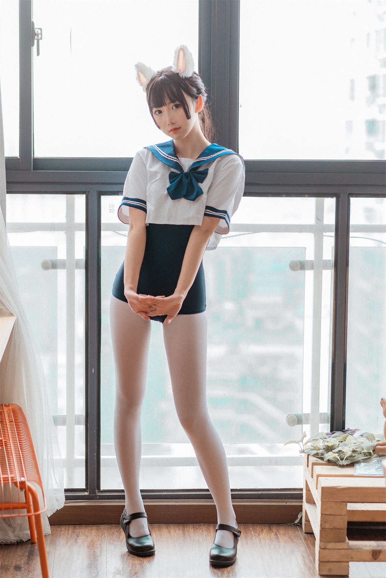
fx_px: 1367
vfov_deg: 23.9
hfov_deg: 16.1
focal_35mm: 85
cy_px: 289
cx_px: 193
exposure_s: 1/125
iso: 200
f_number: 2.8
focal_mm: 85
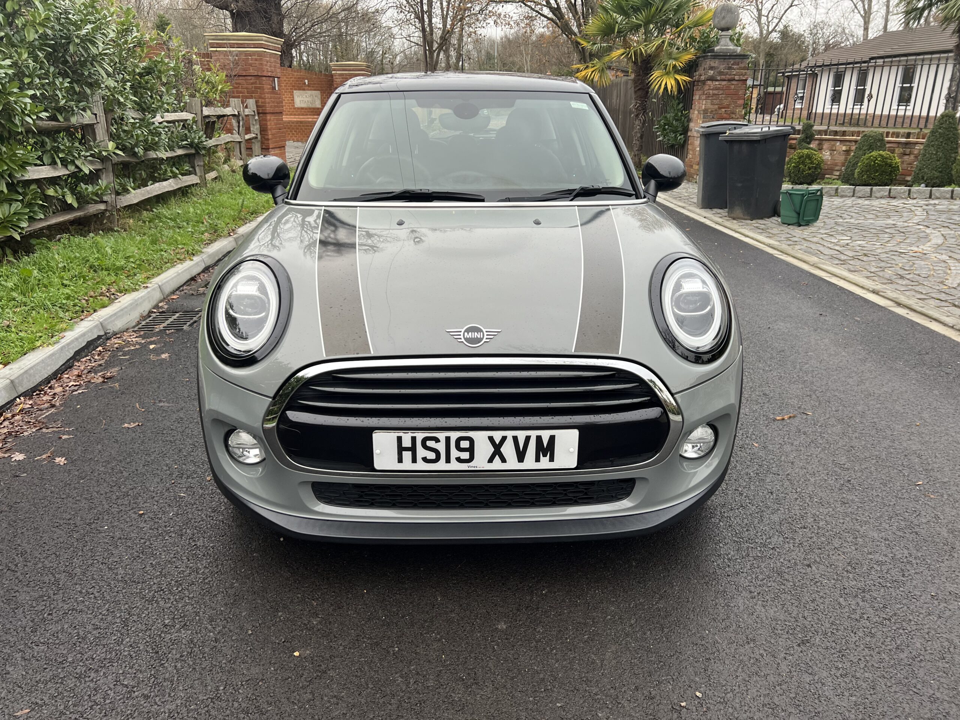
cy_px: 360
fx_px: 721
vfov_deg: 53.1
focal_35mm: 26
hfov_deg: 67.3
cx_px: 480
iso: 100
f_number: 1.5
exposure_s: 1/121
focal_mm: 5.7
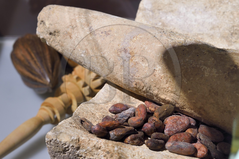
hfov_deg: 34.5
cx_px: 120
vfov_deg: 23.4
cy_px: 80
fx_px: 385
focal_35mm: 58
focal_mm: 58
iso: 800
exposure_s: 1/6
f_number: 9
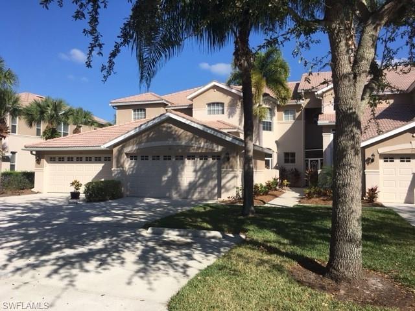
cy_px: 156
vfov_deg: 48.2
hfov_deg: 61.7
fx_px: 348
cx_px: 208
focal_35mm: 29
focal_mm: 4.15
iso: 25
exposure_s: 1/1709
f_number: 2.2
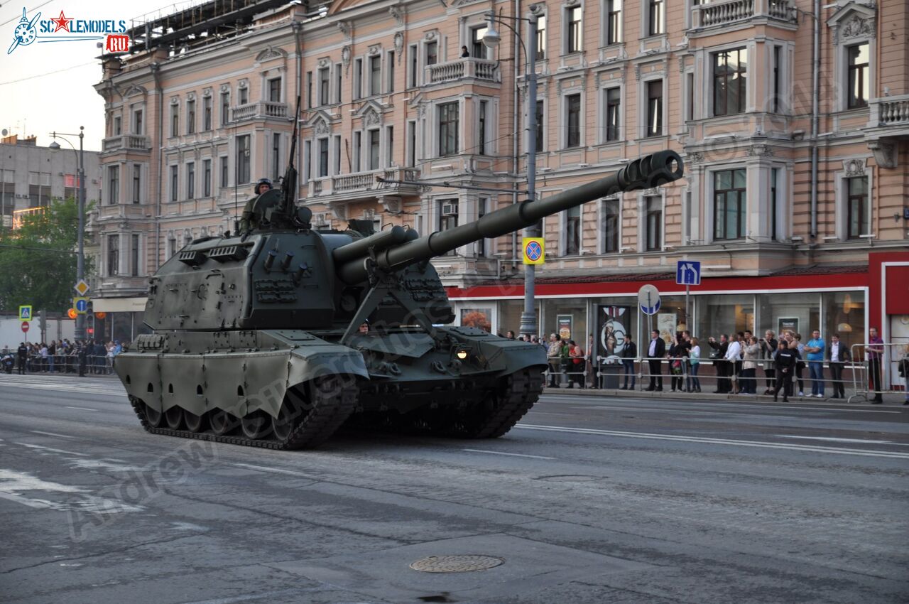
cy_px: 302
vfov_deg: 22.6
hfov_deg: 33.4
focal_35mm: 60
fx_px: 1513
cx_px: 454
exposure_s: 1/160
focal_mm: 40
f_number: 2.8
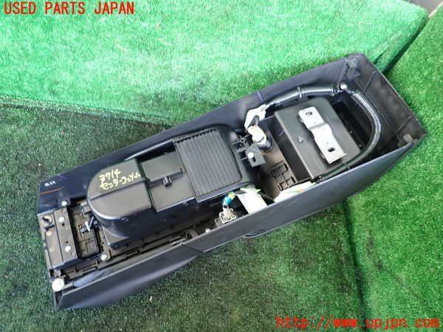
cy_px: 166
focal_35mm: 25
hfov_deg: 69.4
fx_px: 320
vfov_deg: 54.9
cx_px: 222
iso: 200
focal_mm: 4.5
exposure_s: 1/30
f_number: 2
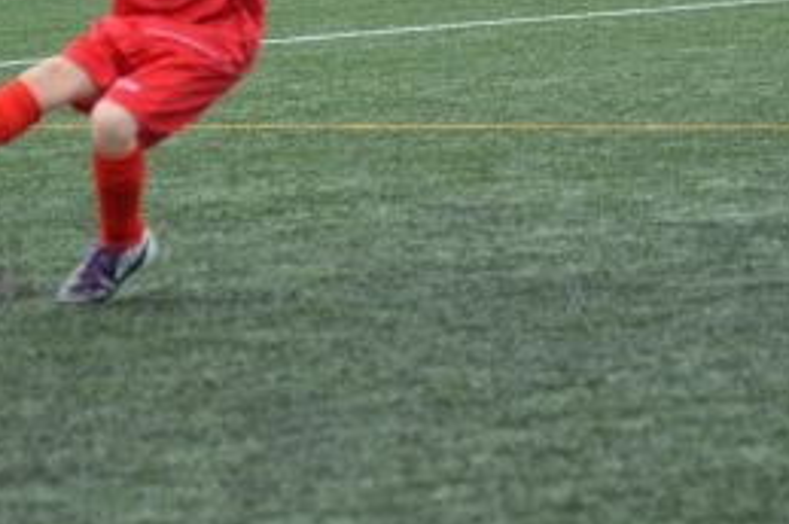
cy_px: -2
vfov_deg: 4.9
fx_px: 6085
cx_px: 308
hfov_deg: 7.4
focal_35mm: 278
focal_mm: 80
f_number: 5
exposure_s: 1/1250
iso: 400
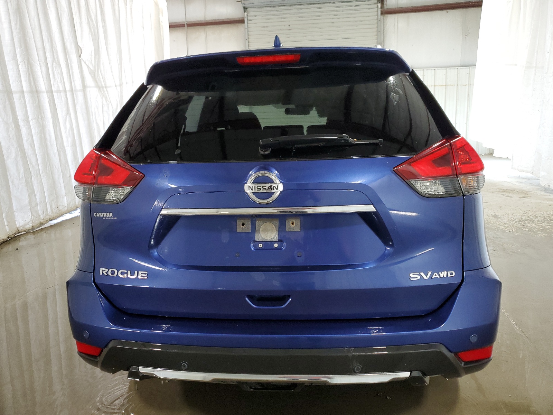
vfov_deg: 53.1
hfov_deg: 67.3
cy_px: 208
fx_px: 415
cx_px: 276
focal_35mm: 26
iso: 105
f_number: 1.5
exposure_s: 1/60.2
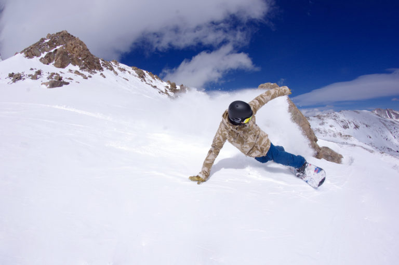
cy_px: 132
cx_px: 200
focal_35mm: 15
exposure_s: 1/1250
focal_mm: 10
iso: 400
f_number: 14
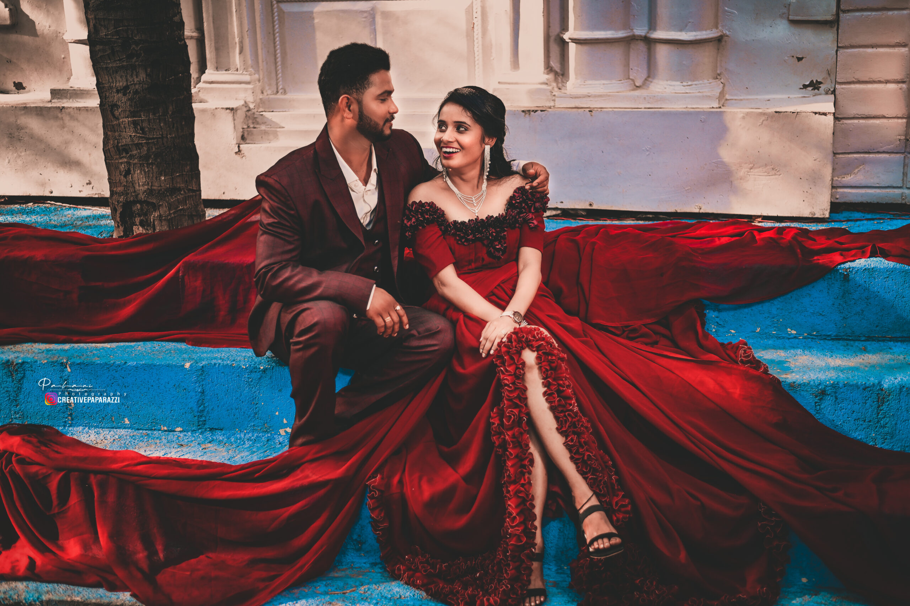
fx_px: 1263
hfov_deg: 39.6
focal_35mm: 50
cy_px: 303
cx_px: 455
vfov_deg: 27.0
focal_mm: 50
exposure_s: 1/250
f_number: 1.8
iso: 100
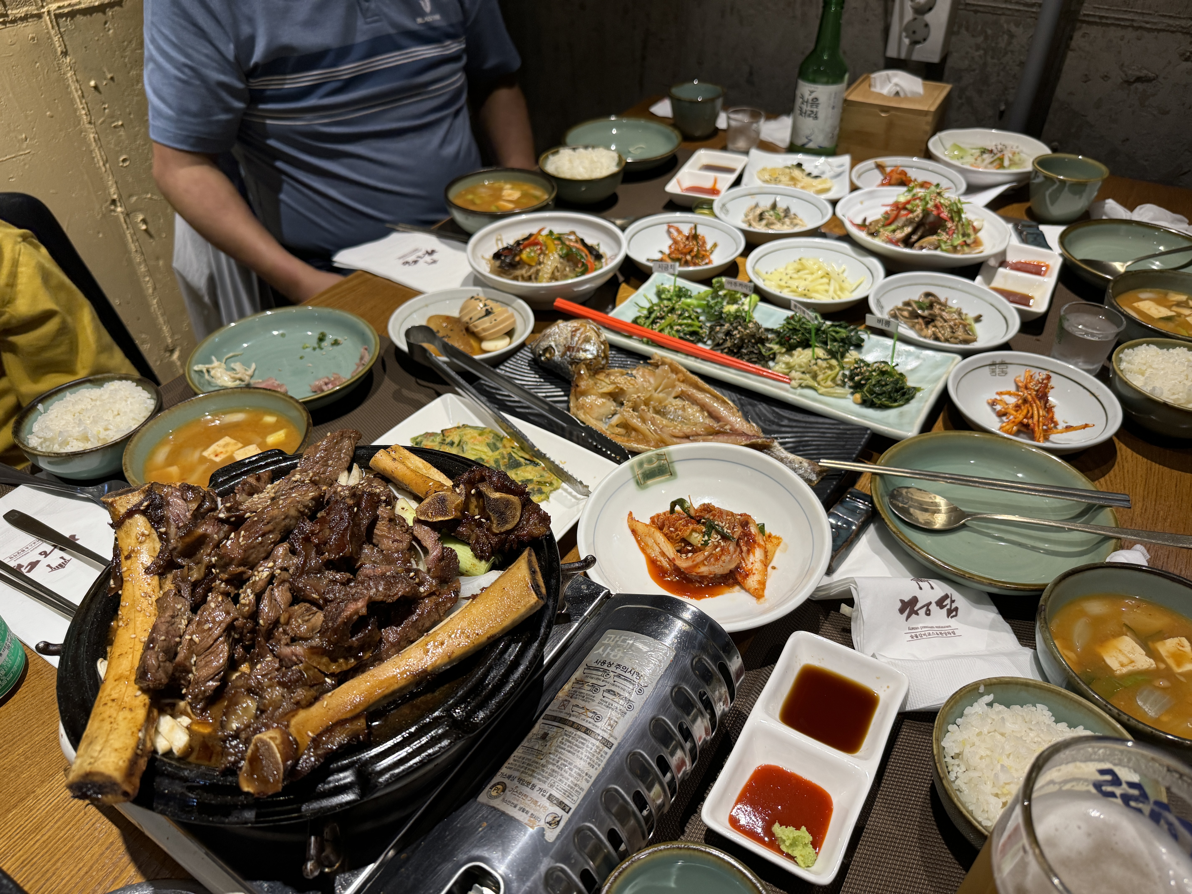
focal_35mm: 24
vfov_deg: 56.8
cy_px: 447
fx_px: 826
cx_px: 596
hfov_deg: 71.6
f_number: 1.78
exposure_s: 1/95
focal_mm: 6.76
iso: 200
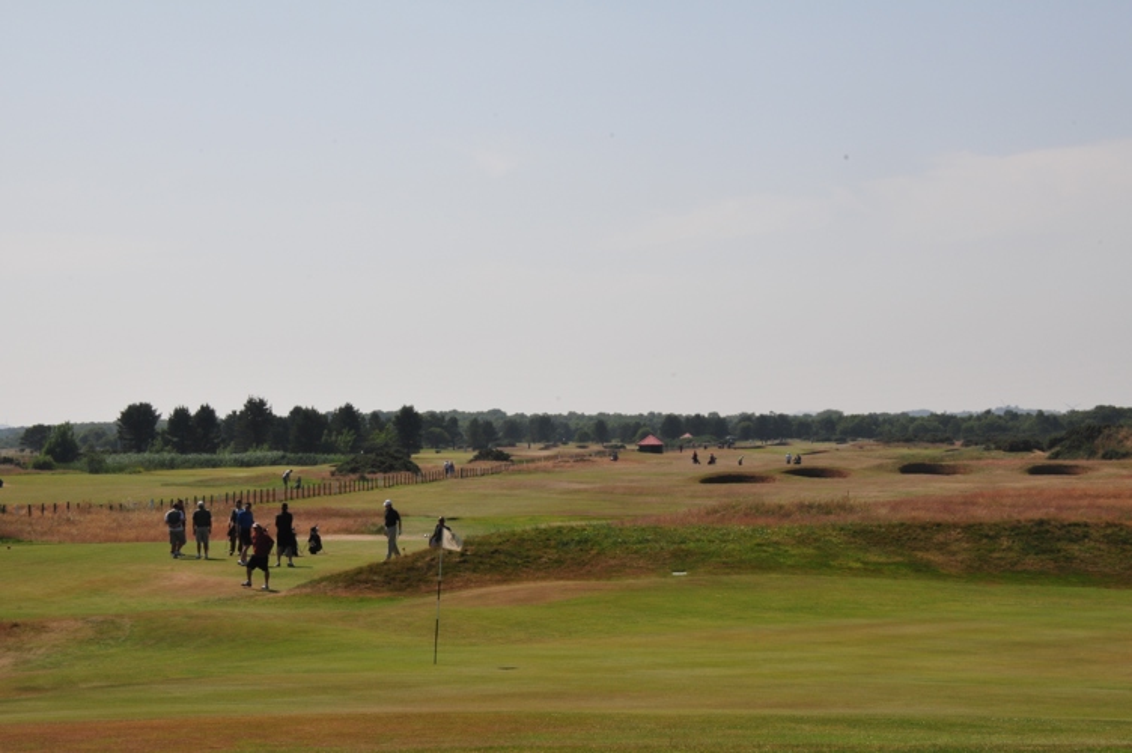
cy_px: 376
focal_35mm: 102
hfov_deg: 20.0
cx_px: 566
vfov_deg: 13.4
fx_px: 3204
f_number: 22
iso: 400
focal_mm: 68
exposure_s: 1/160
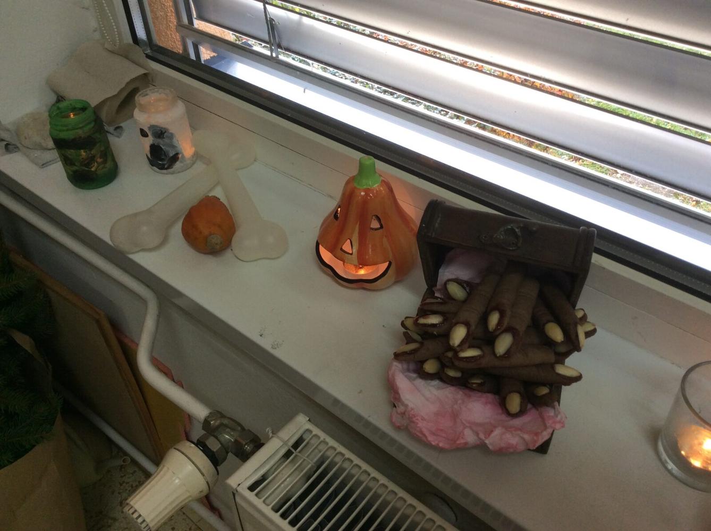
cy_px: 266
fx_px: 656
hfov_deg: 56.9
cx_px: 356
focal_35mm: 32
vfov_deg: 44.0
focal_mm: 3.3
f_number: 2.4
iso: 40
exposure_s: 1/33
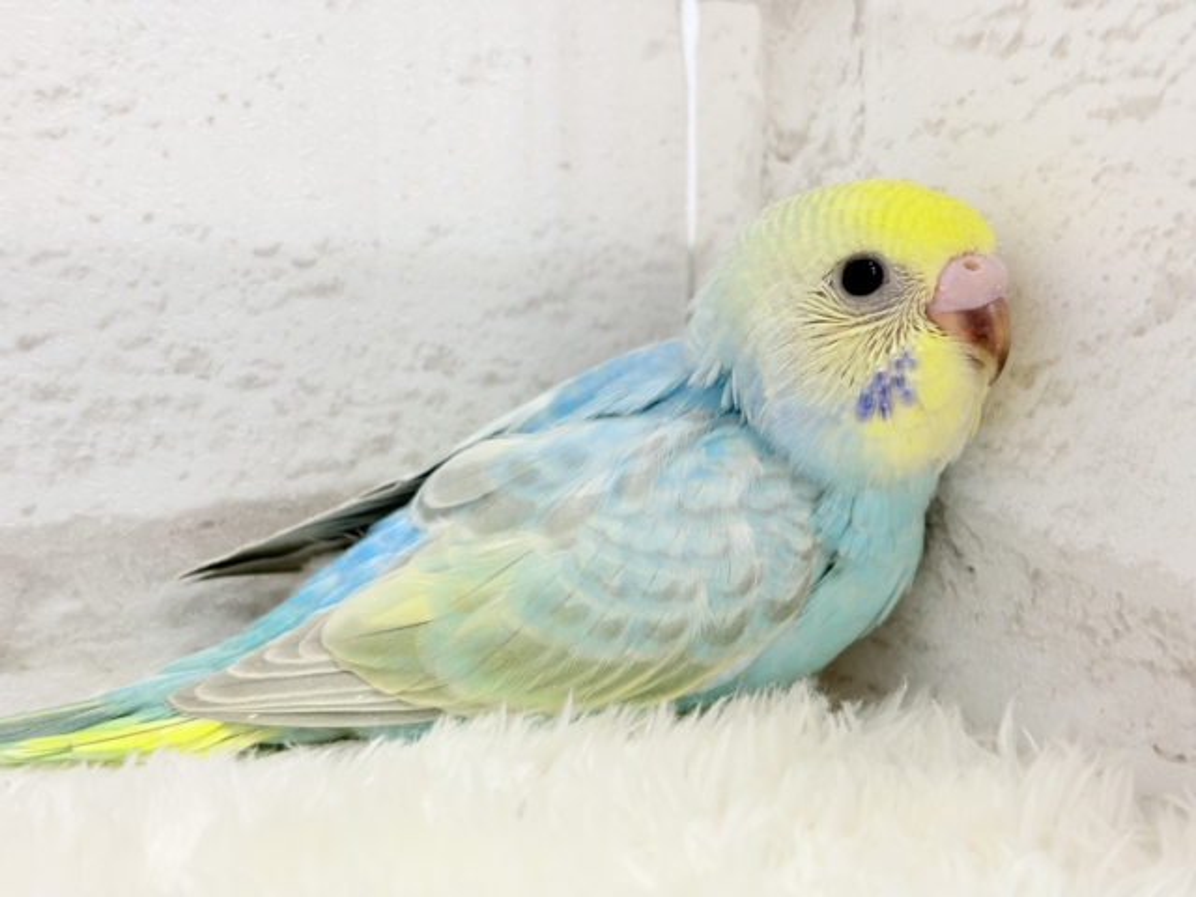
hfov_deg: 36.8
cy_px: 448
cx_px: 598
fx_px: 1797
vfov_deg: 28.0
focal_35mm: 52
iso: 64
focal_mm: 5.96
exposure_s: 1/50
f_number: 1.6
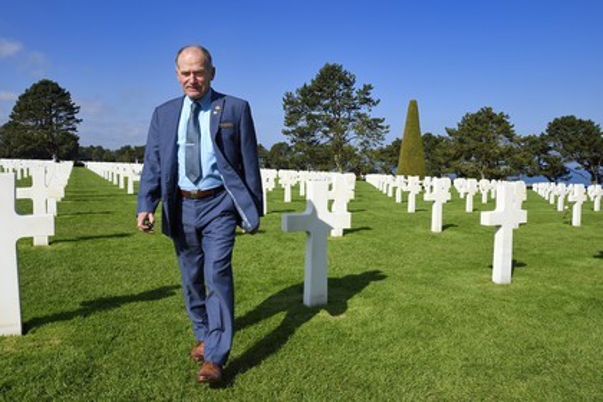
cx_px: 302
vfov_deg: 53.1
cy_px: 201
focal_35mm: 24
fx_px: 402
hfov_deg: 73.7
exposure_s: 1/400
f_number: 10
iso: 200
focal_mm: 24
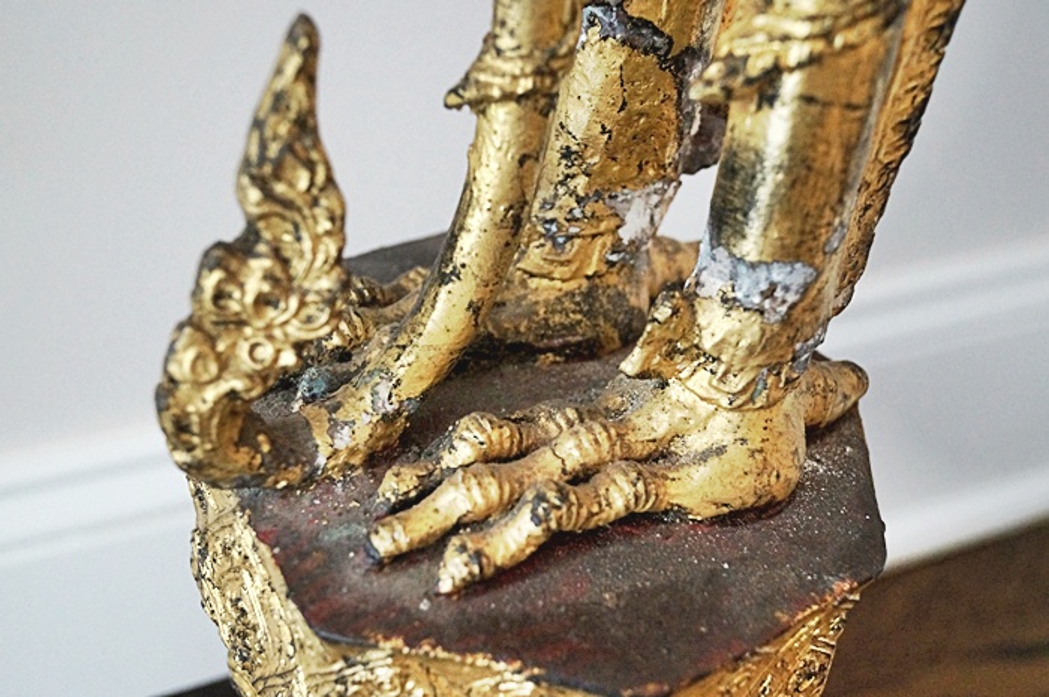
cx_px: 524
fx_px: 1528
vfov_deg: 25.7
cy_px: 348
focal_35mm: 52
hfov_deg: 37.9
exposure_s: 1/60
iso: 2000
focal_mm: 35
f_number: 4.5
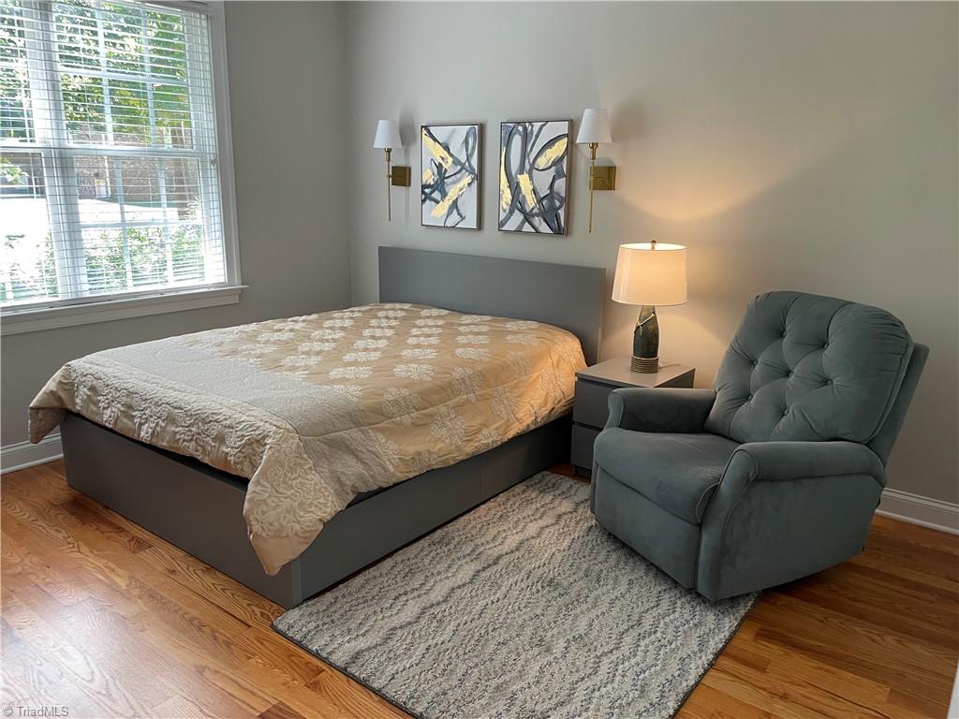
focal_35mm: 26
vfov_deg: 53.1
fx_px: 720
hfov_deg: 67.3
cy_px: 360
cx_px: 480
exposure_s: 1/60
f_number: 1.6
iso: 100
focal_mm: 4.2
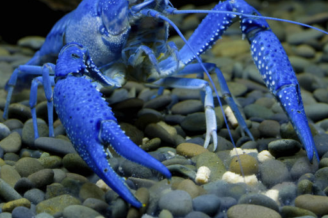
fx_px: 1230
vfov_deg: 10.1
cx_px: 192
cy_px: 79
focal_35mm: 135
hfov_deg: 15.2
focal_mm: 60
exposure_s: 1.6
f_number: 11
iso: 100
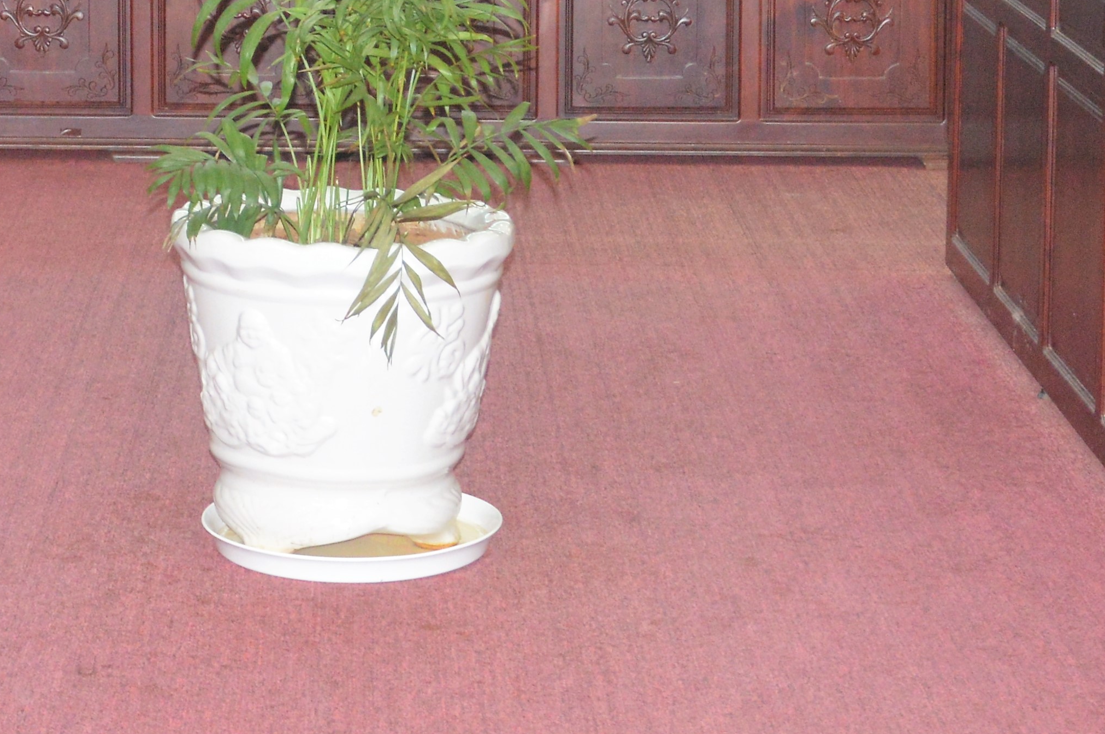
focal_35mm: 116
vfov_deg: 11.6
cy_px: -141
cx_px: 353
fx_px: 3557
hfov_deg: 17.6
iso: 800
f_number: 4
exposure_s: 1/60
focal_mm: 26
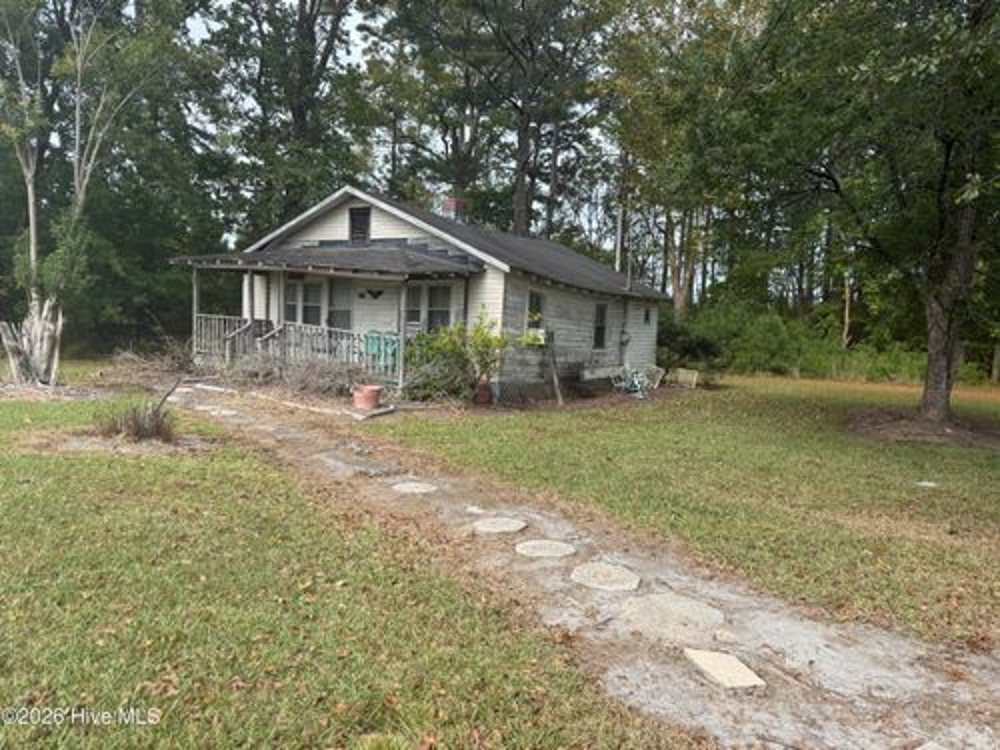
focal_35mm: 24
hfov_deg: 71.6
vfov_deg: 56.8
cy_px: 375
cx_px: 500
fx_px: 693
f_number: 1.78
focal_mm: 6.76
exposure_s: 1/1812
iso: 80
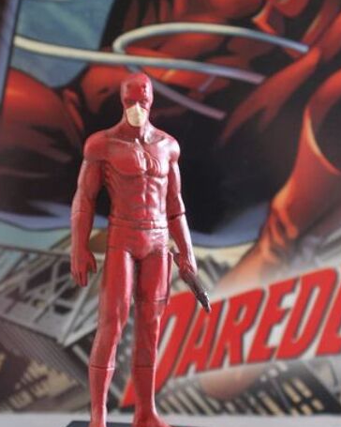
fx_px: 1400
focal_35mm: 111
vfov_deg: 17.3
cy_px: 219
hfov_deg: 13.9
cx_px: 150
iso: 400
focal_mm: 50
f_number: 5.6
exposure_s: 1/4
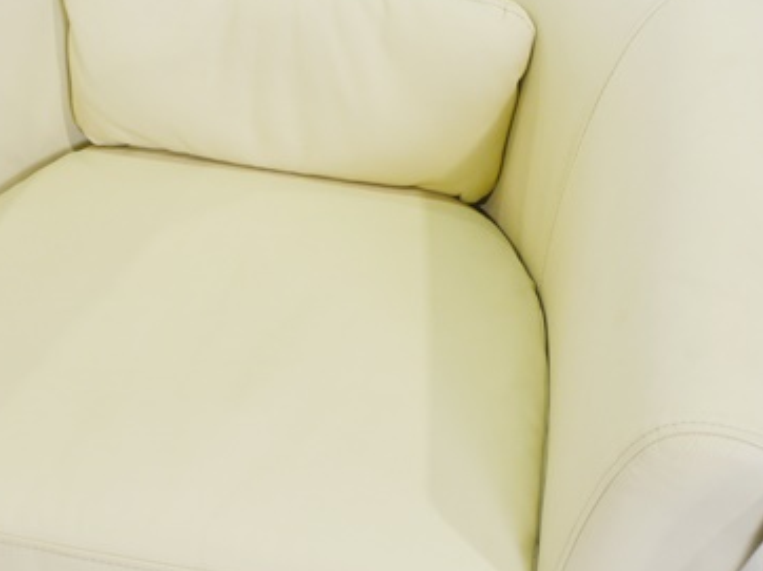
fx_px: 1476
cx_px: 333
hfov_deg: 29.0
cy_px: 272
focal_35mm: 67
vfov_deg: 21.9
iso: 400
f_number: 5
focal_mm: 28
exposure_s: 1/100
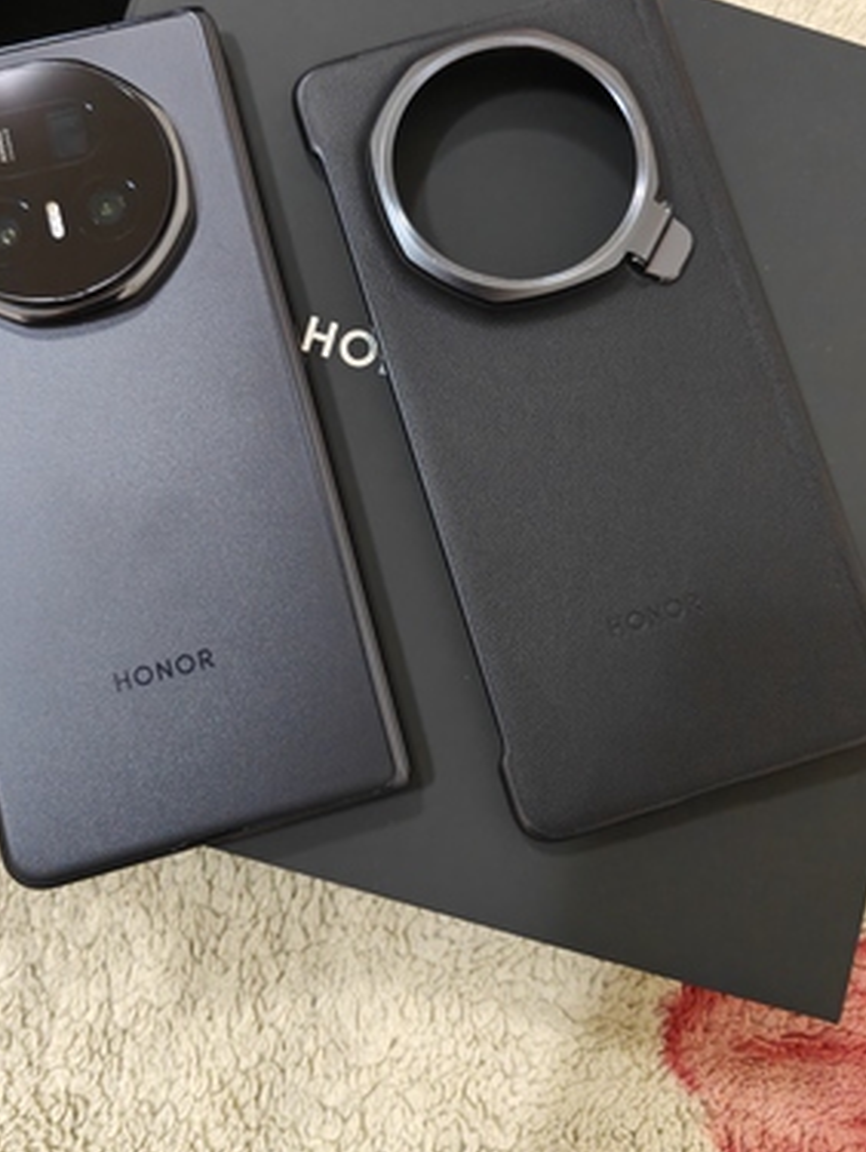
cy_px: 484
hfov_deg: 49.6
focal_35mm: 28
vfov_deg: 63.0
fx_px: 932
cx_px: 367
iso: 1250
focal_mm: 6.06
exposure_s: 1/60
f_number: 1.6
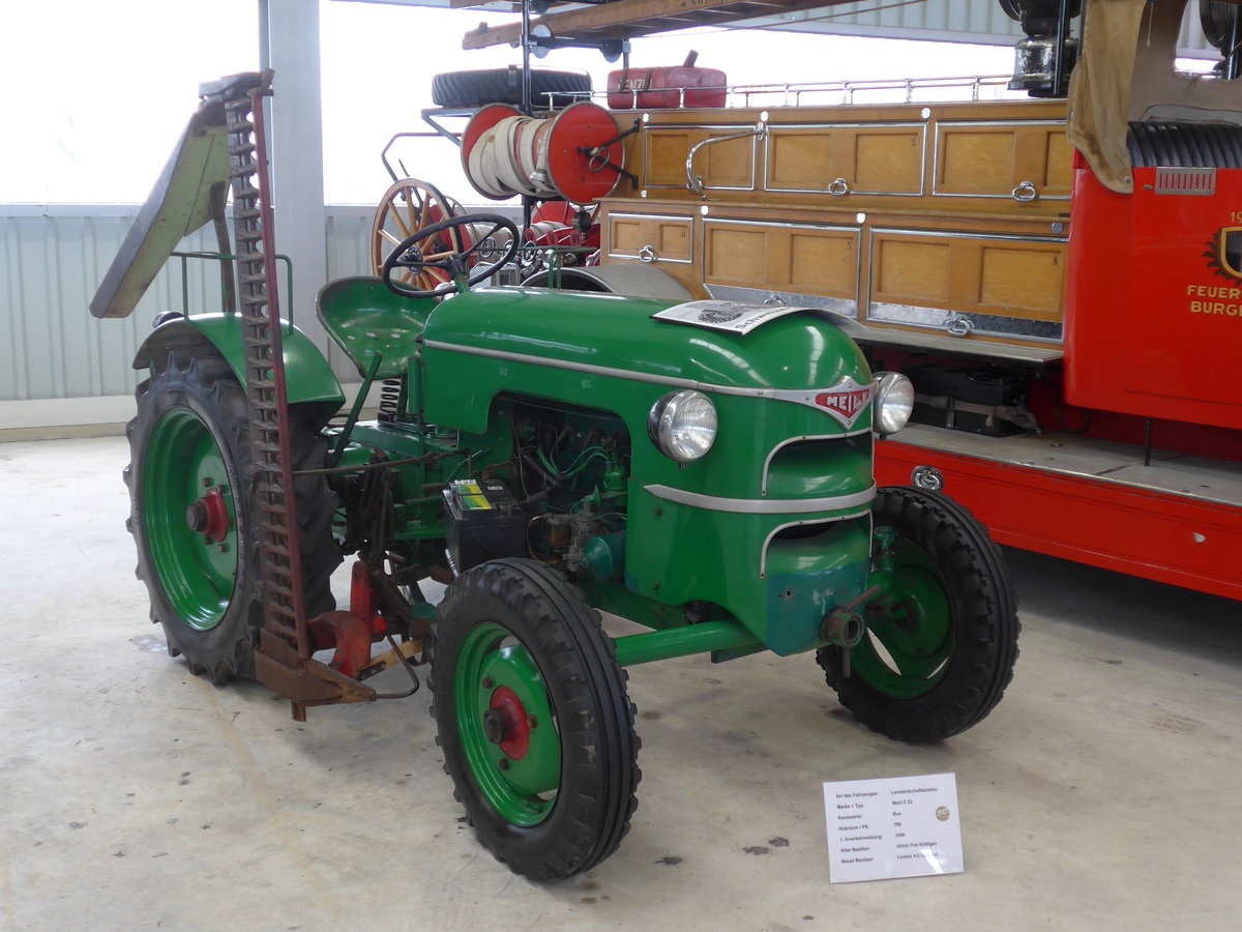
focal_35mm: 41
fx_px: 1471
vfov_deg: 35.1
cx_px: 621
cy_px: 466
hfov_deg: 45.8
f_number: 2.6
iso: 125
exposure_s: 1/60
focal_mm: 8.4
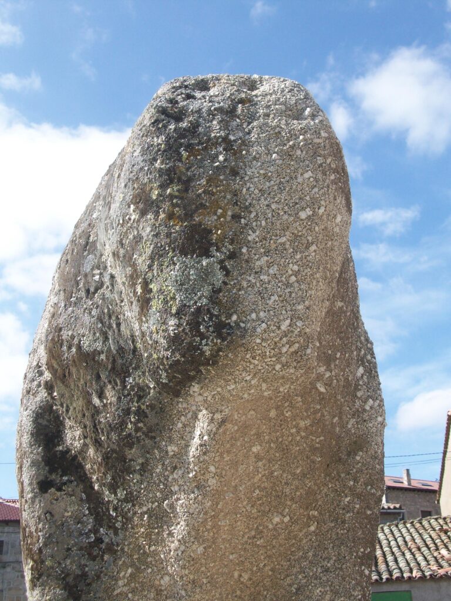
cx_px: 226
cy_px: 300
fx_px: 730
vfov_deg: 44.8
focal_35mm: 42
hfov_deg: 34.3
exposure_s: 1/567
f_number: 3.2
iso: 64
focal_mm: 7.1
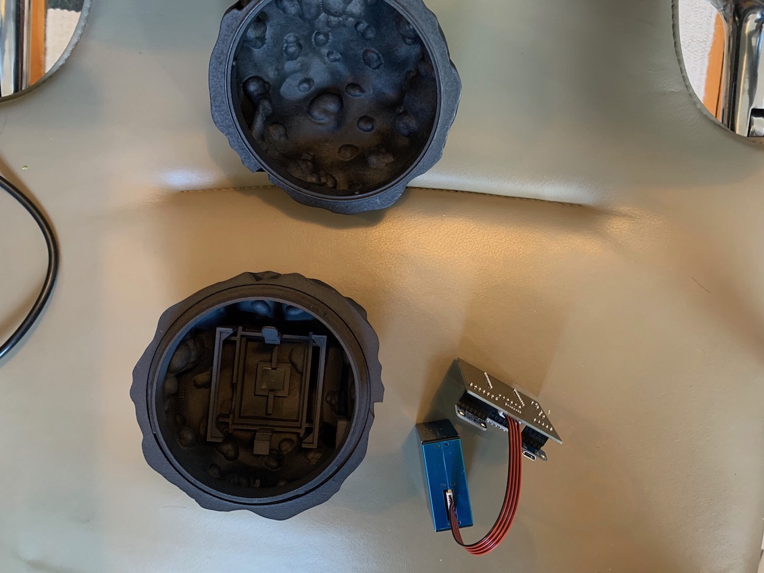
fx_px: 574
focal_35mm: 26
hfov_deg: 67.3
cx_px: 382
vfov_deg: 53.1
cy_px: 286
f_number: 1.8
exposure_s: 1/45
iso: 400
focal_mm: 4.25
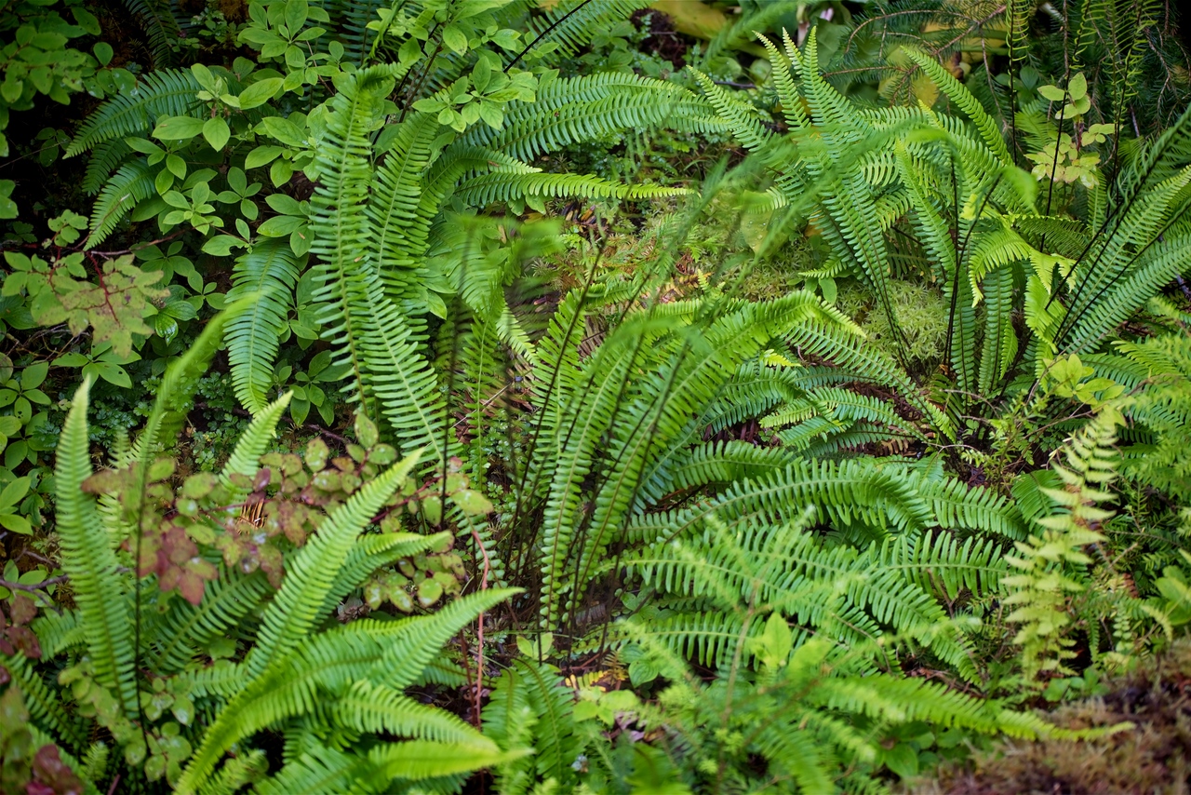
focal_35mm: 70
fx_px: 2316
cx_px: 596
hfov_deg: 28.8
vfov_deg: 19.5
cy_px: 398
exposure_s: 1/160
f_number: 4.5
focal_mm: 70
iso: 250
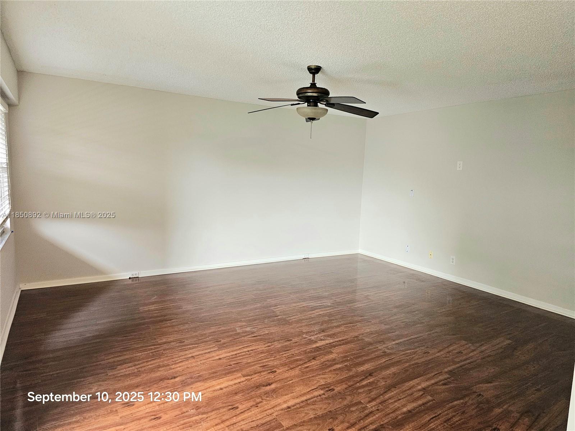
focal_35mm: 23
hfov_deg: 73.9
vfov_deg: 58.9
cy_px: 216
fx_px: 382
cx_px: 288
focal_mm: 6.3
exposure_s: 1/120
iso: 640
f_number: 1.7
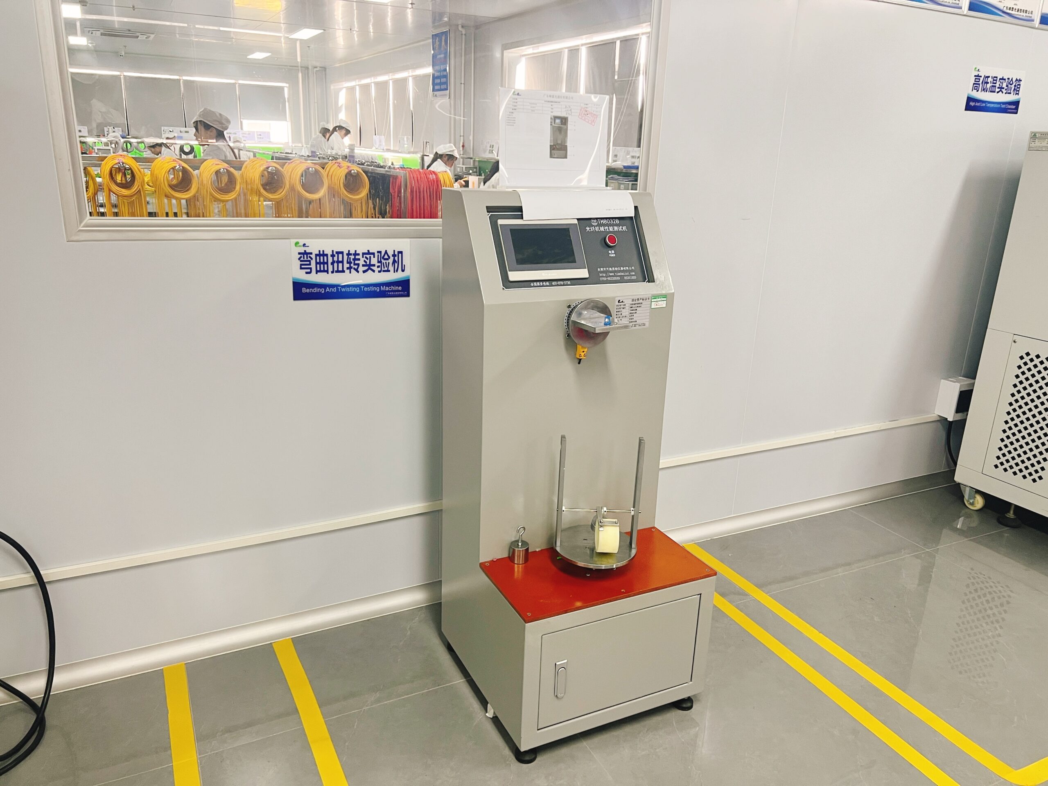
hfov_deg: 67.3
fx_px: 787
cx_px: 524
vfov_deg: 53.1
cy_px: 393
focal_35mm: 26
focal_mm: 5.7
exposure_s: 1/50
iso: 64
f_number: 1.5
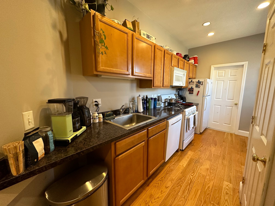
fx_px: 111
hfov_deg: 102.1
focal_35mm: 14
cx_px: 138
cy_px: 103
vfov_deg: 85.7
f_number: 2.2
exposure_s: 1/120
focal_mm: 2.22
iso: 250
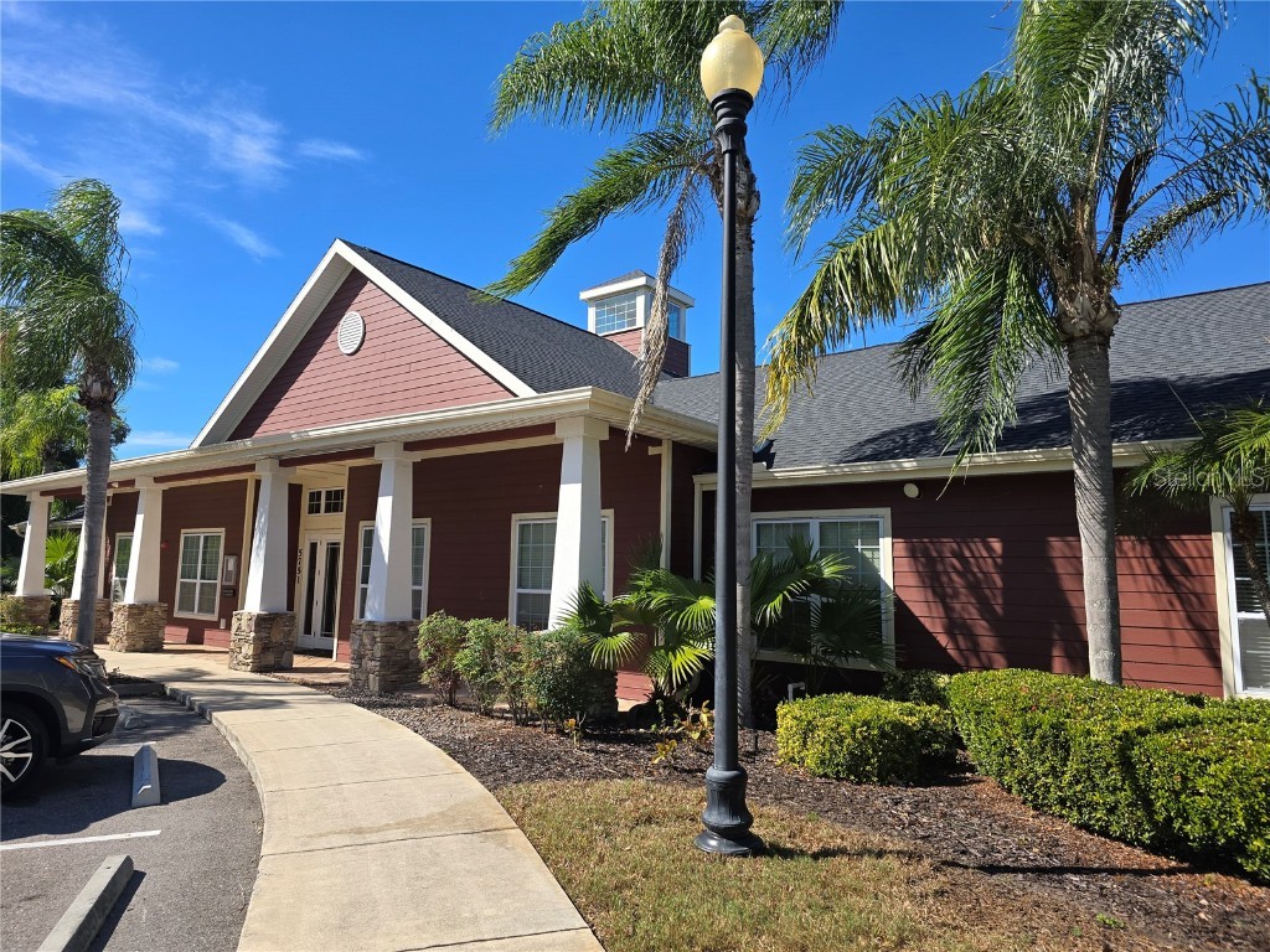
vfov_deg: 58.9
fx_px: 844
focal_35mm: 23
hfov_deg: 73.9
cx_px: 635
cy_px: 476
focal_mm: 6.3
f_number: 1.7
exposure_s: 1/638
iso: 12
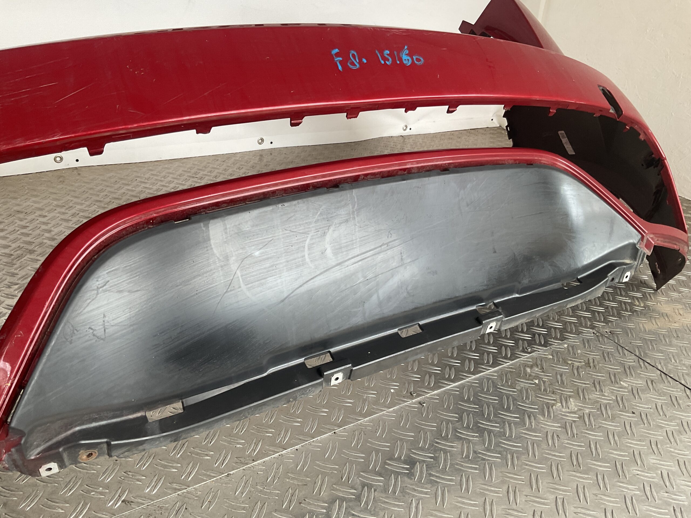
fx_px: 579
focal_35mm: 29
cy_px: 259
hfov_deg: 61.7
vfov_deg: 48.2
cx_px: 346
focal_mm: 3
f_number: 1.8
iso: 50
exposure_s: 1/120
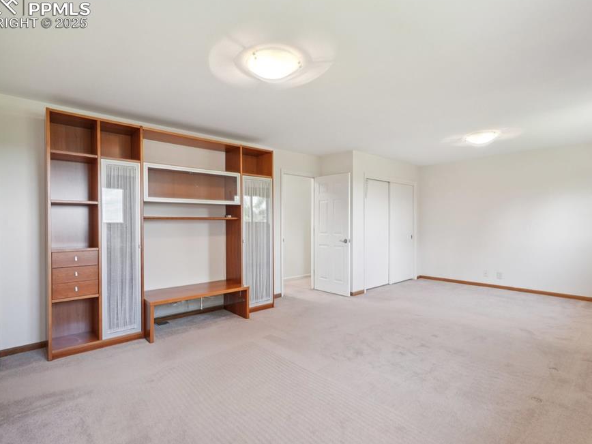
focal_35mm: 17
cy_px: 223
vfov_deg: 74.7
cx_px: 303
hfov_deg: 91.0
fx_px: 291
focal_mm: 10
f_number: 8
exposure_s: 1/5
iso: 800
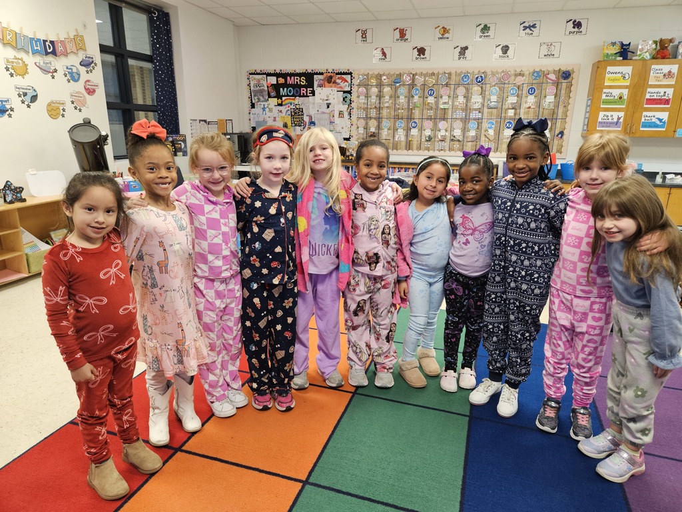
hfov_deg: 73.9
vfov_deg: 58.9
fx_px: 453
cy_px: 256
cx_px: 341
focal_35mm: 23
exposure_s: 1/120
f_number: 1.8
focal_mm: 5.4
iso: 400
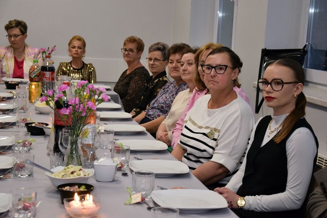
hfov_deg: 27.0
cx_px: 164
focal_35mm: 75
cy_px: 109
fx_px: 681
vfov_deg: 18.2
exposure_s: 1/80
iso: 800
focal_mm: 50
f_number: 5
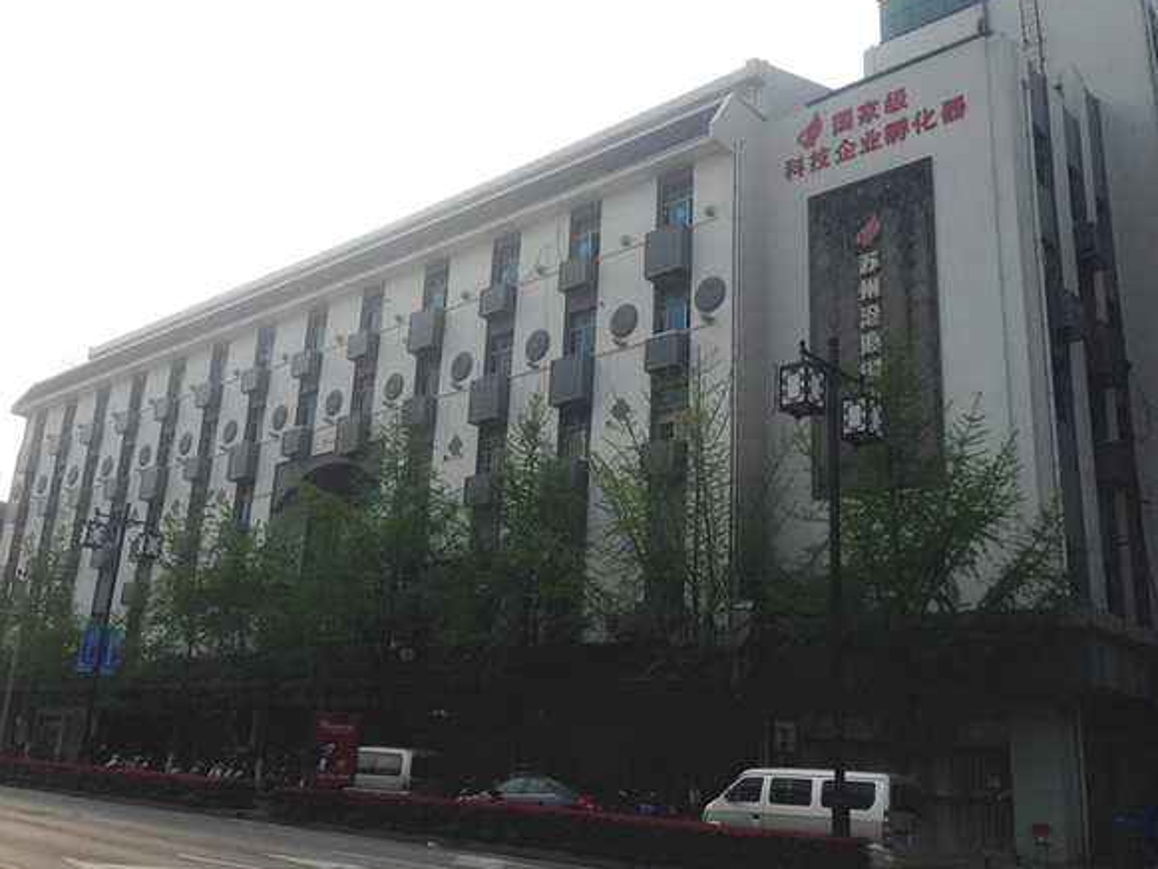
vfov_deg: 41.8
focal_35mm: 34
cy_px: 426
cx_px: 595
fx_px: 1138
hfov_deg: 53.9
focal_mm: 4.12
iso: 50
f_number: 2.4
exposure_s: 1/2710
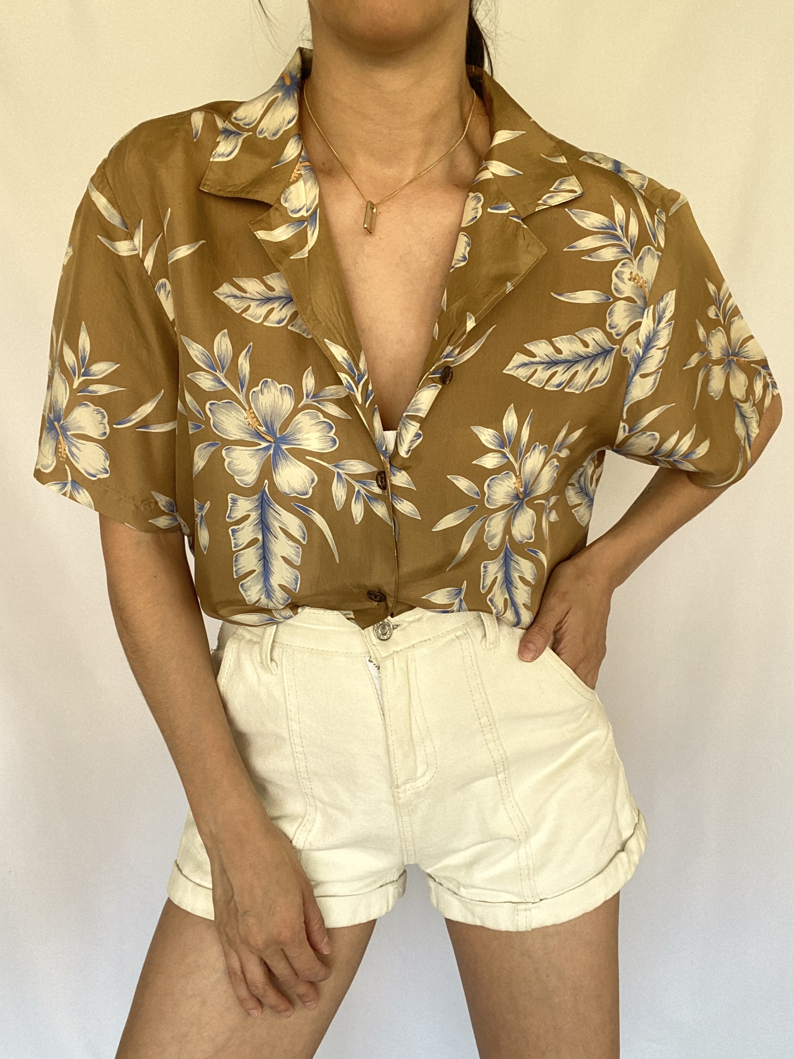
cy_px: 530
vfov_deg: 60.0
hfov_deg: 46.8
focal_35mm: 30
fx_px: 917
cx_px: 397
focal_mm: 2.71
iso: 100
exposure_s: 1/60
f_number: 2.2
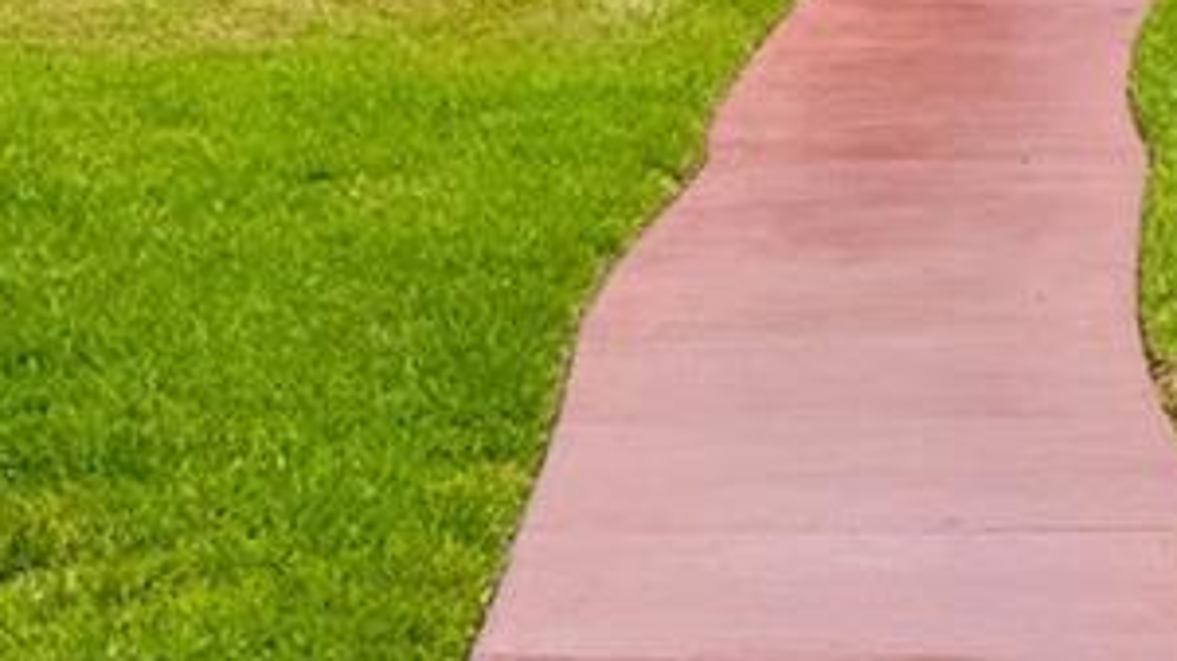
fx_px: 6083
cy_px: -442
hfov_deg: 11.0
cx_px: 328
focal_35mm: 195
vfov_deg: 6.1
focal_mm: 35
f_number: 11
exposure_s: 1/6400
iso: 1600
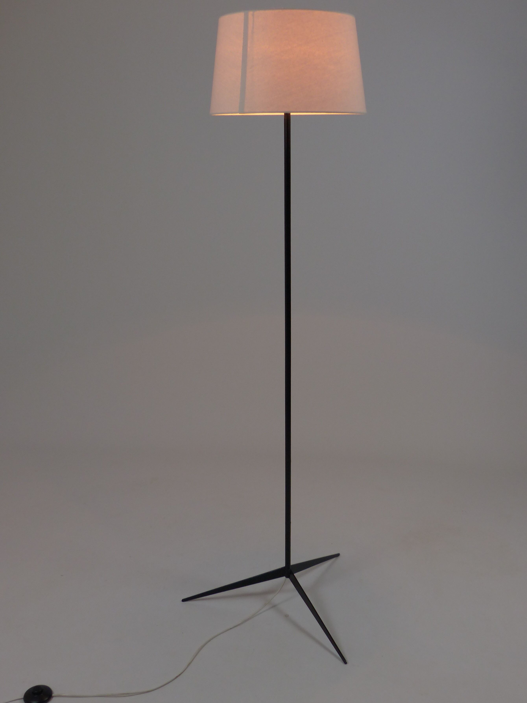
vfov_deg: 52.6
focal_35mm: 35
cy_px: 352
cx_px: 264
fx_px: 710
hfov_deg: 40.7
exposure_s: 1/60
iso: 100
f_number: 2.8
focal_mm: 6.3
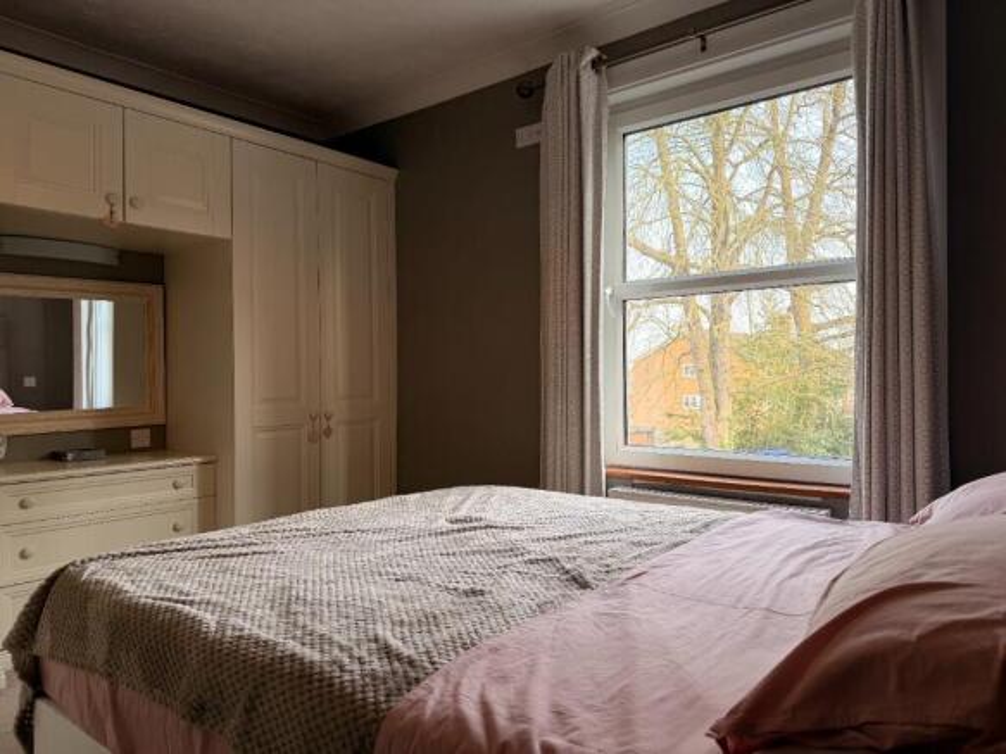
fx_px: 697
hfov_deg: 71.6
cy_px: 377
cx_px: 503
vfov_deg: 56.8
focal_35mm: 24
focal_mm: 6.76
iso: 80
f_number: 1.78
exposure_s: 1/100
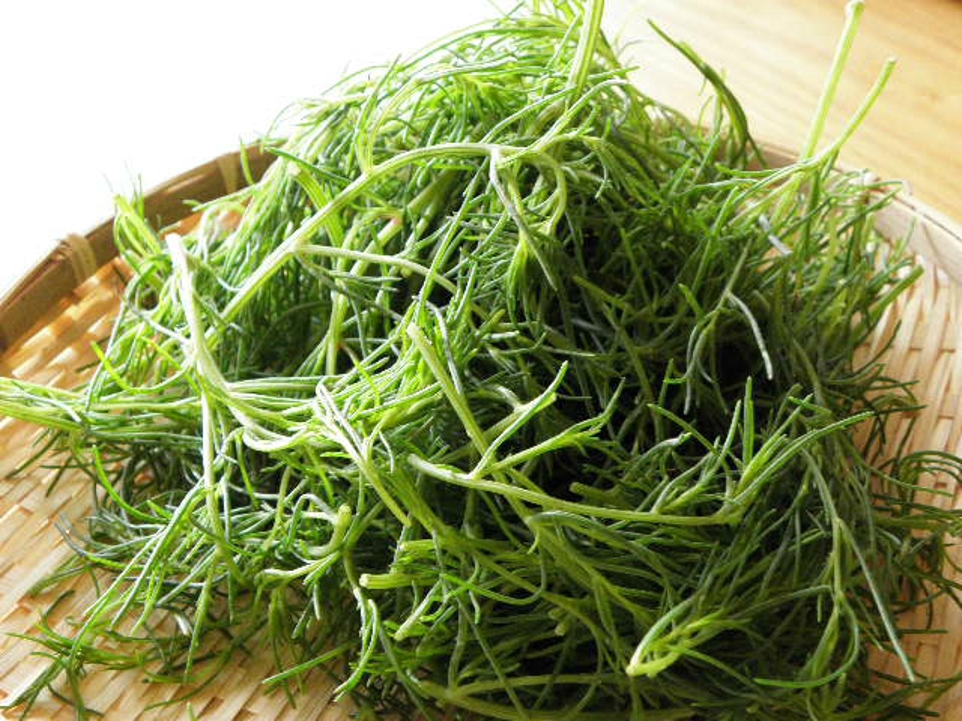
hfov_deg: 40.4
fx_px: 1306
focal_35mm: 47
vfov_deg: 30.9
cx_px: 481
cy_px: 360
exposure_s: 1/8
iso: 200
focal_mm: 8.53
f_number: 3.4
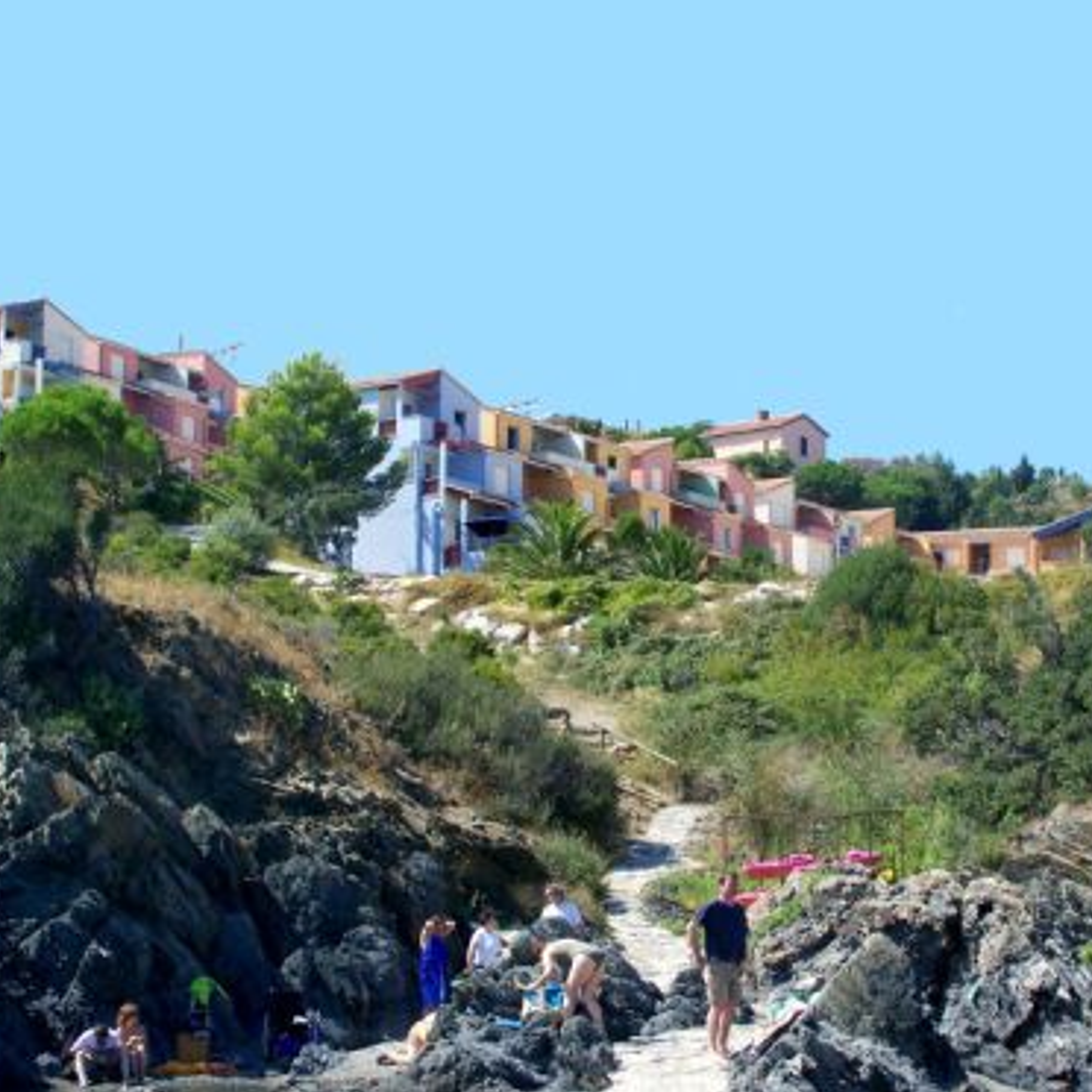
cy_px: 545
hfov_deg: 22.7
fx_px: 2712
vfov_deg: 22.8
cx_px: 690
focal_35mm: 76
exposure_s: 1/250
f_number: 4.5
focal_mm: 10.7
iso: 64
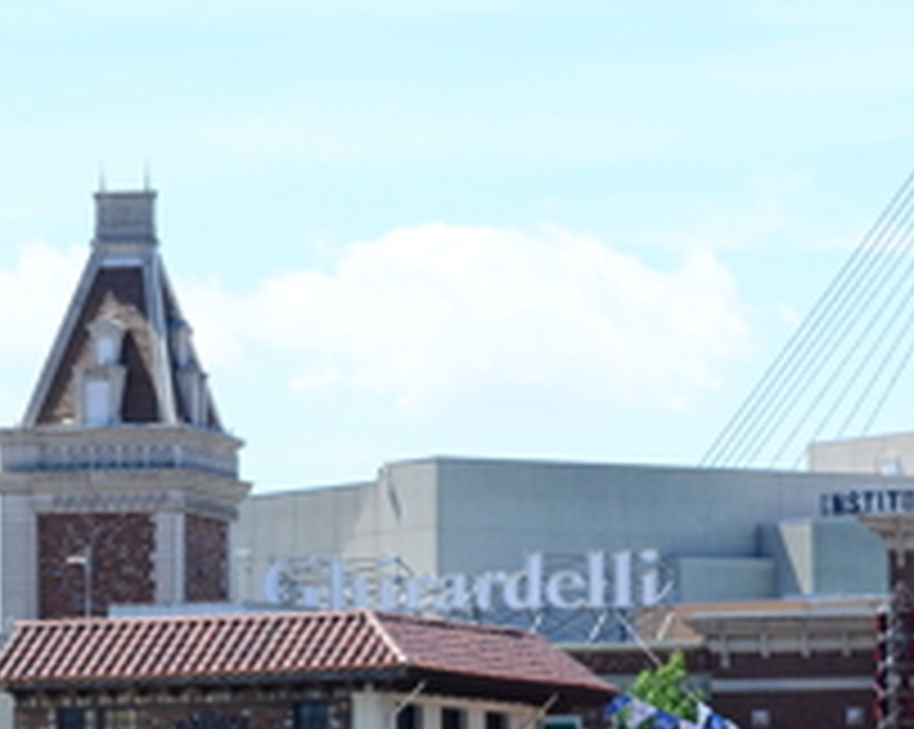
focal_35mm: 237
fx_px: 6405
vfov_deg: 6.5
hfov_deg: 7.9
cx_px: 1684
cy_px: 646
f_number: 7.1
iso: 100
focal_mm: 50
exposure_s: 1/200
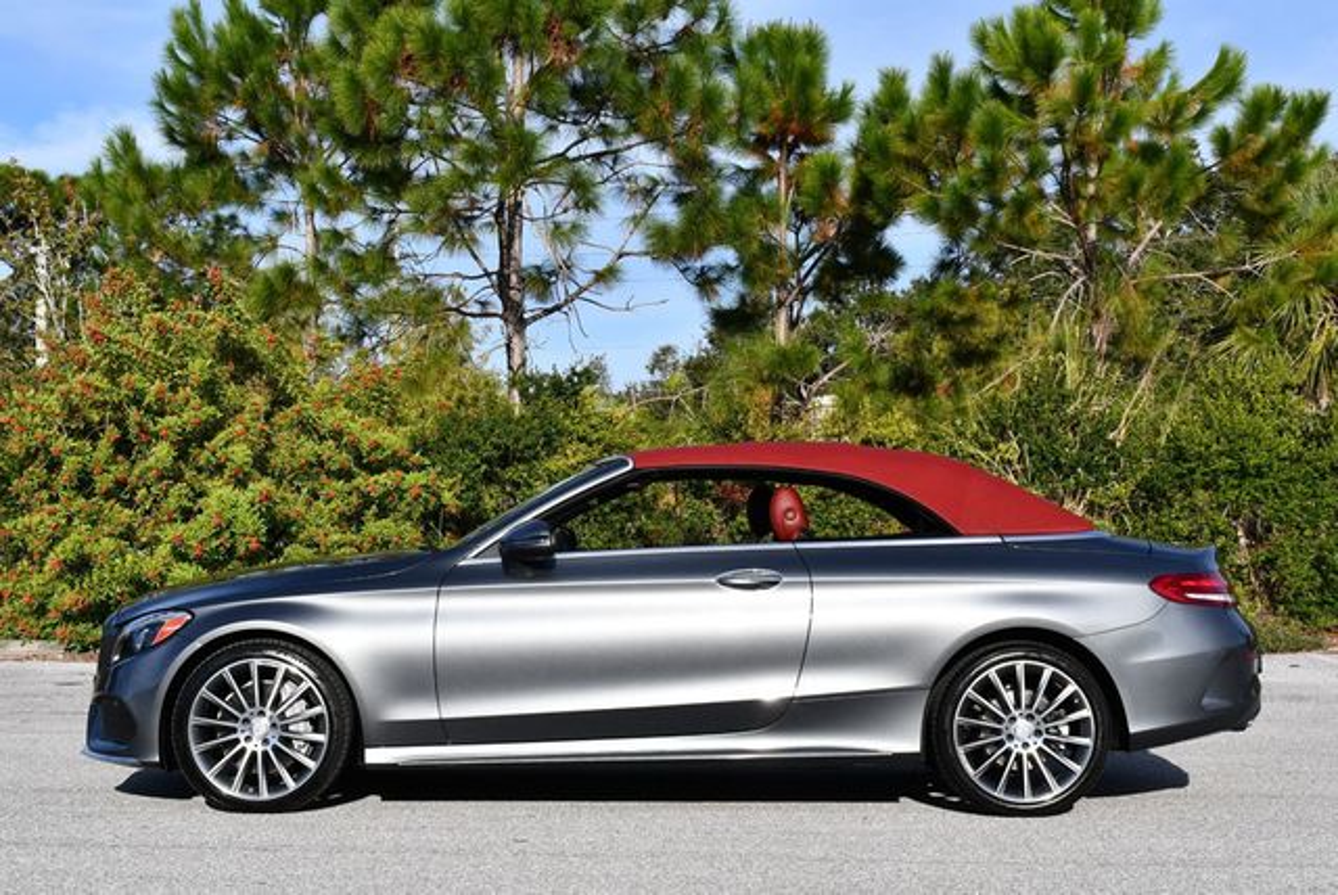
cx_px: 669
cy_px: 448
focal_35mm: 62
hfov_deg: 32.4
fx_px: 2306
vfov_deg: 22.0
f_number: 9
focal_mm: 31
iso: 100
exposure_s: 1/320
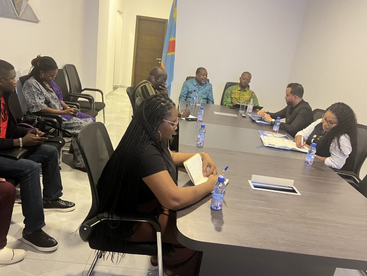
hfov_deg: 65.3
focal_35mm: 27
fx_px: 286
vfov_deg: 51.4
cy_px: 133
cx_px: 178
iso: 500
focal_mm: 5.7
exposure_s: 1/60
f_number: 1.5
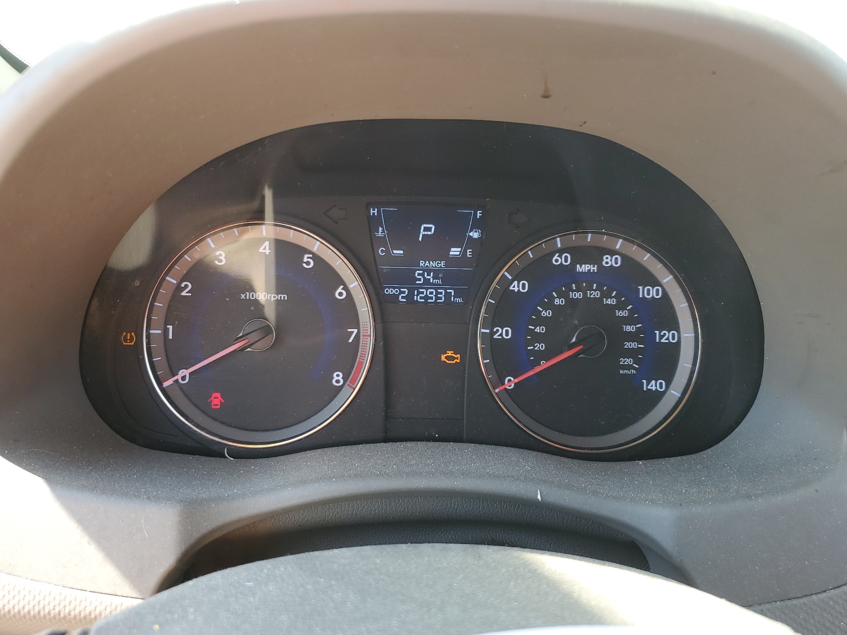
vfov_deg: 53.1
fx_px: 636
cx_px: 424
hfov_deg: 67.3
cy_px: 318
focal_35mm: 26
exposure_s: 1/147
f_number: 1.5
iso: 50
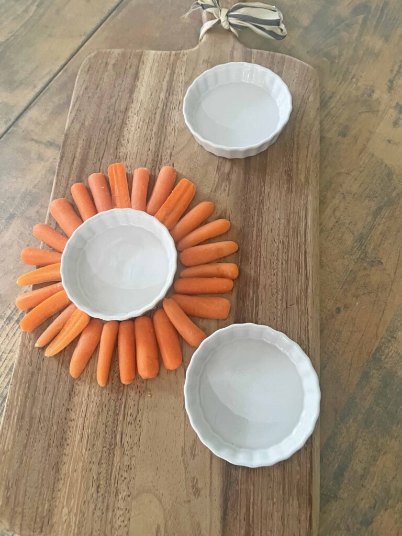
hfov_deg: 53.1
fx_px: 403
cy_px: 268
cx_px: 201
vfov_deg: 67.3
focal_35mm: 26
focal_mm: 5.7
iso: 500
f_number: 1.5
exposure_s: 1/60
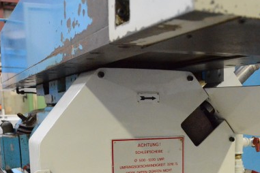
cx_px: 198
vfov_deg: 23.1
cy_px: 161
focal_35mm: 57
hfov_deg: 34.2
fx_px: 412
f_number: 3.5
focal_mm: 20
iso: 6400
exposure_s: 1/640
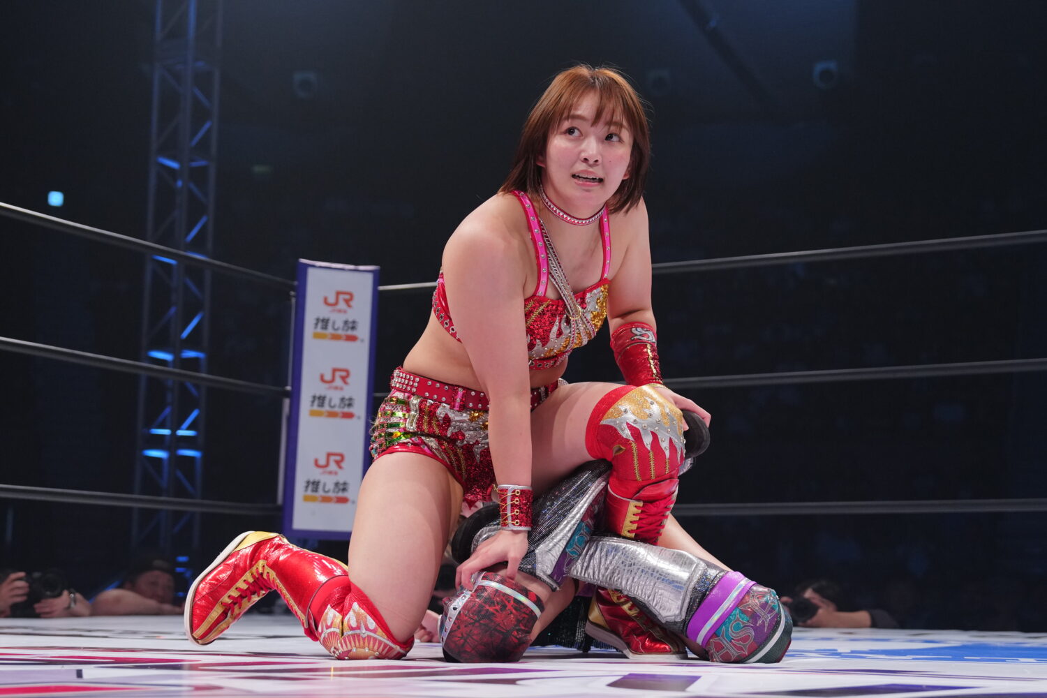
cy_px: 349
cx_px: 524
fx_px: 1658
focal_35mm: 57
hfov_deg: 35.1
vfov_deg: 23.8
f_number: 2.8
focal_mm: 38
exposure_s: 1/1000
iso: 1000
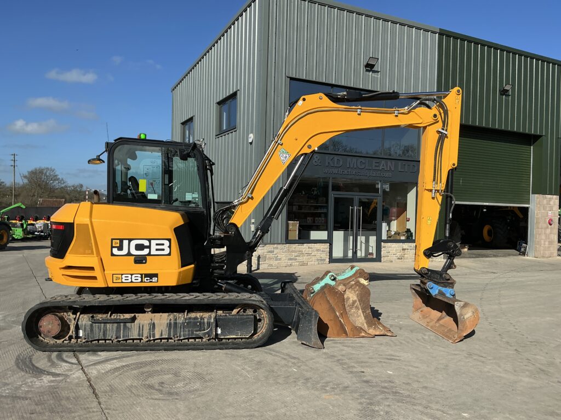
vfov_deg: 49.7
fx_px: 454
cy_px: 210
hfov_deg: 63.4
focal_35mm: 28
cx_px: 280
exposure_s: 1/2320
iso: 25
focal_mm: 3
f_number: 1.8
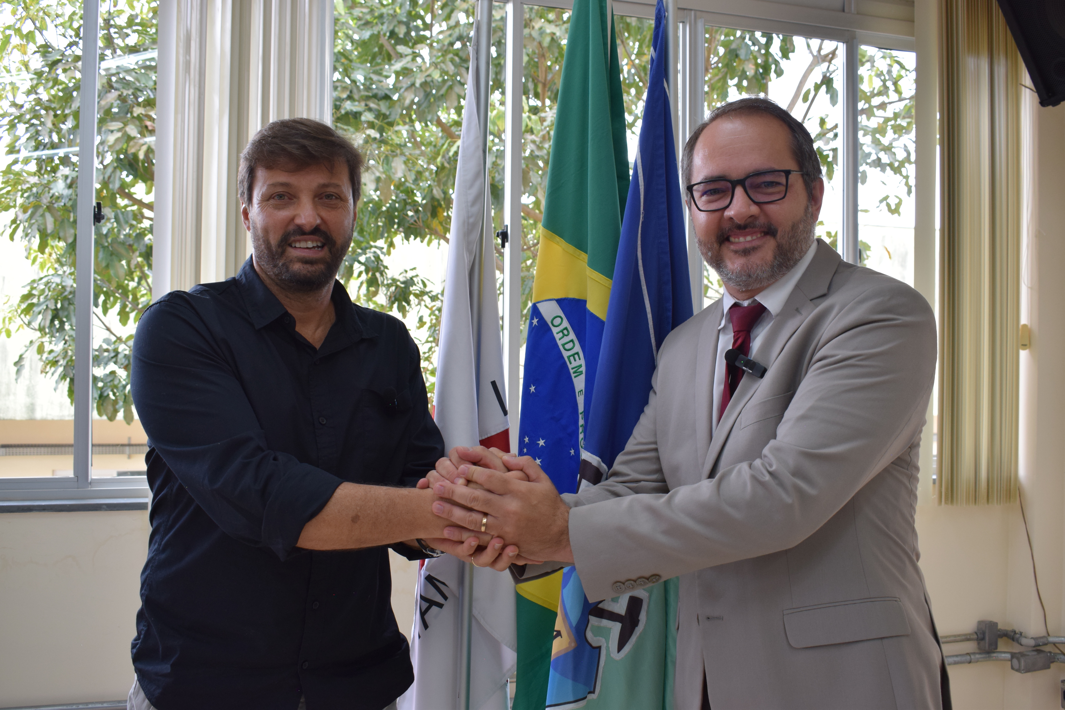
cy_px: 355
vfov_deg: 36.9
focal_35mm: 36
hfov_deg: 53.1
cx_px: 532
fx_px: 1065
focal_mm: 24
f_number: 5.6
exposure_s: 1/125
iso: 500
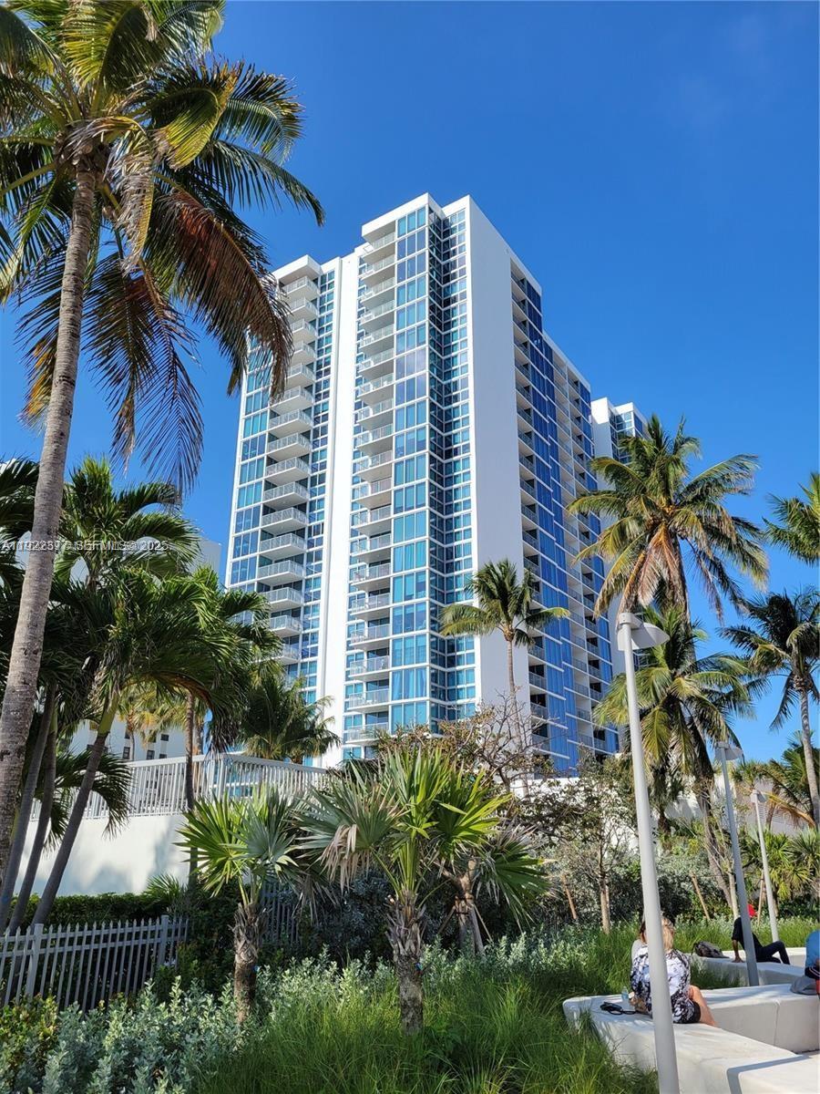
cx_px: 410
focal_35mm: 26
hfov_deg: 53.1
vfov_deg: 67.3
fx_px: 821
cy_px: 547
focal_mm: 5.4
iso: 40
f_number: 1.8
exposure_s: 1/2572
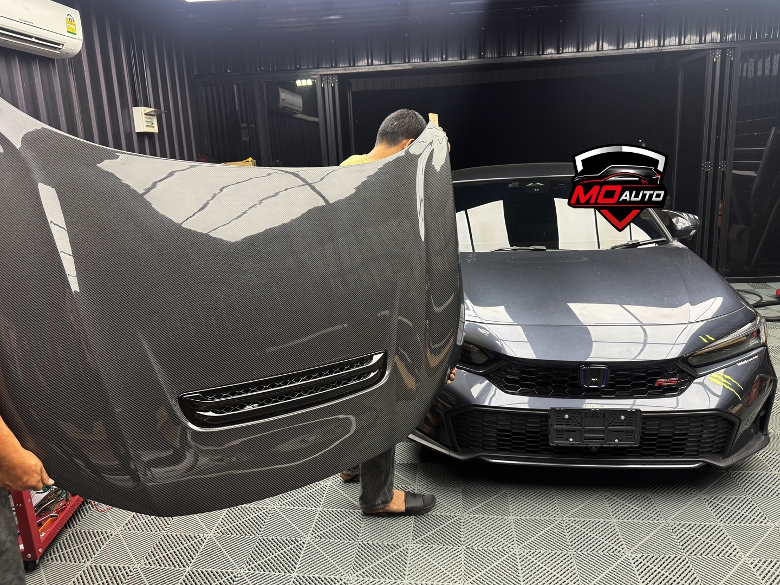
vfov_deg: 54.9
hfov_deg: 69.4
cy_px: 281
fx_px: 563
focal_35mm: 25
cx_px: 383
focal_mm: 6.76
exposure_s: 1/100
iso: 125
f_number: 1.78
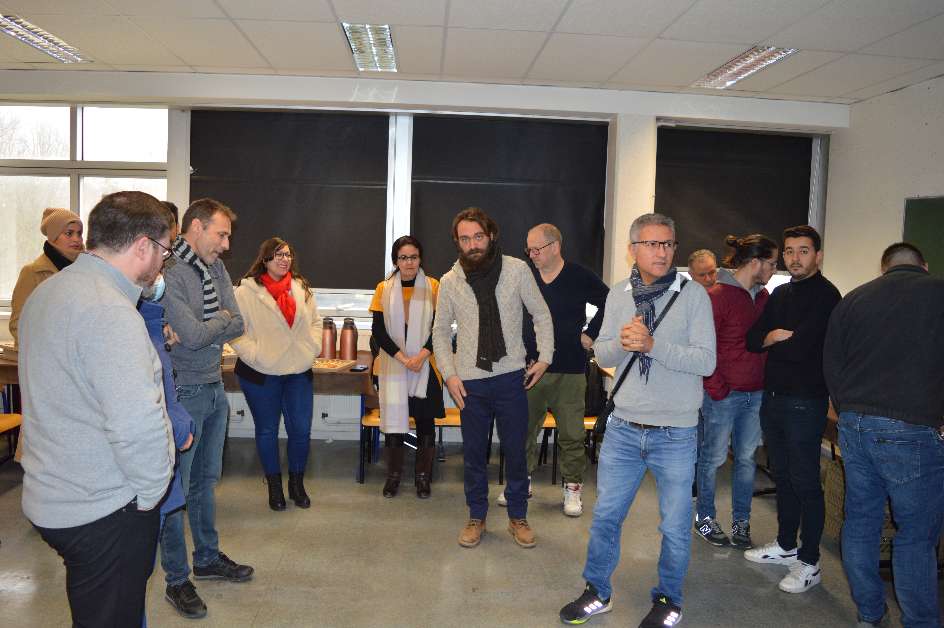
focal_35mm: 27
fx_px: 707
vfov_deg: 47.8
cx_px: 472
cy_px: 314
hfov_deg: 67.4
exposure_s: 1/80
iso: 400
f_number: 4
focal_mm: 18
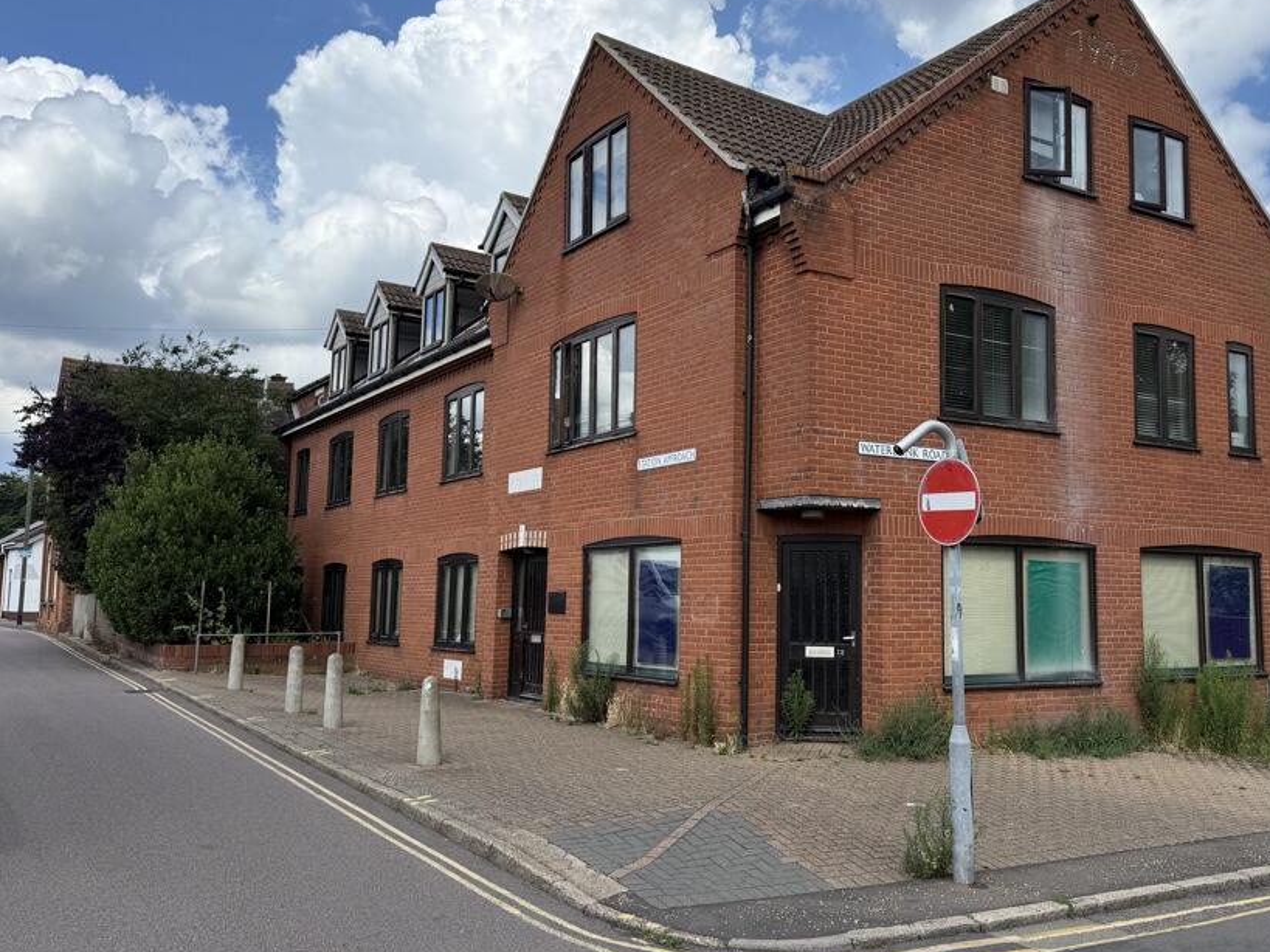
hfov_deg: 59.2
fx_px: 1100
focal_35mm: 30
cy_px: 473
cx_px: 792
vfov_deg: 46.8
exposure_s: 1/3413
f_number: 1.78
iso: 80
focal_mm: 6.76
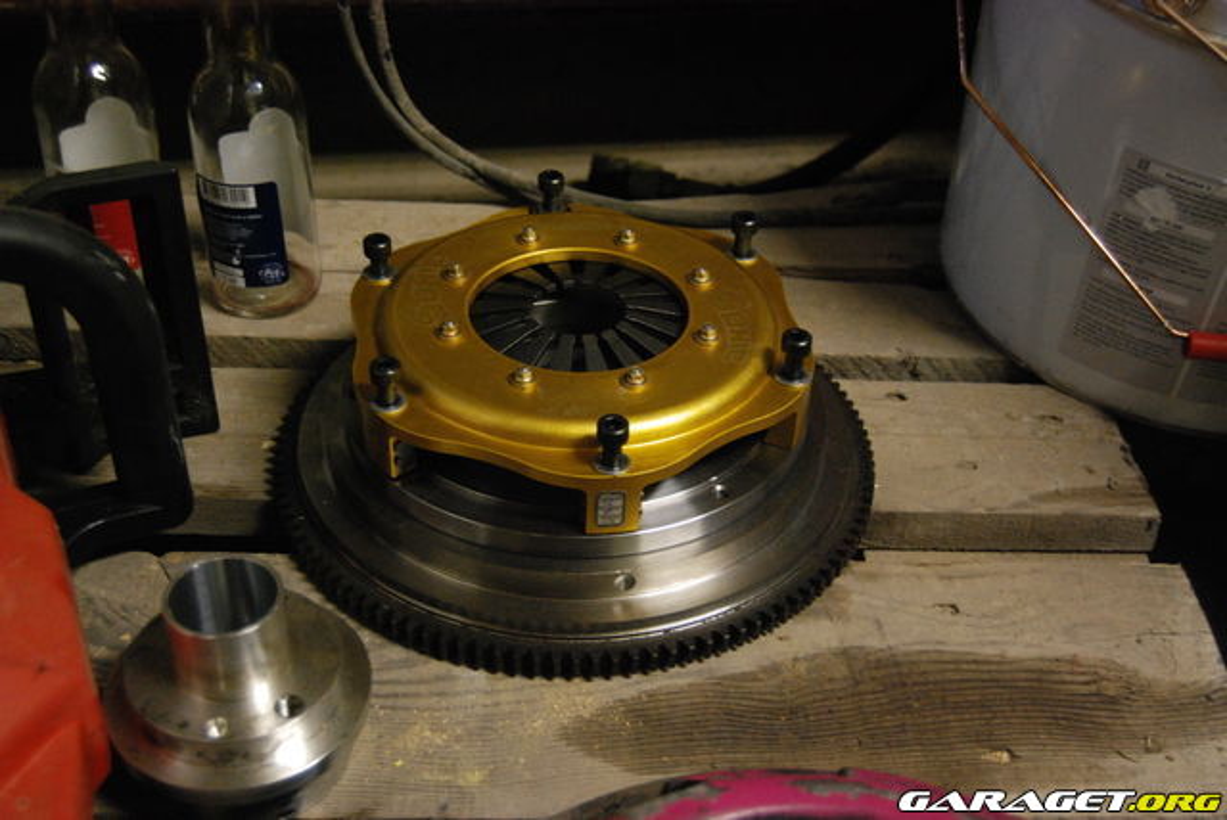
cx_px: 614
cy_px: 410
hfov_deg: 43.6
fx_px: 1535
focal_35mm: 45
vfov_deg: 29.9
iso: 1600
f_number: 4.2
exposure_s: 1/30
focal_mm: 30
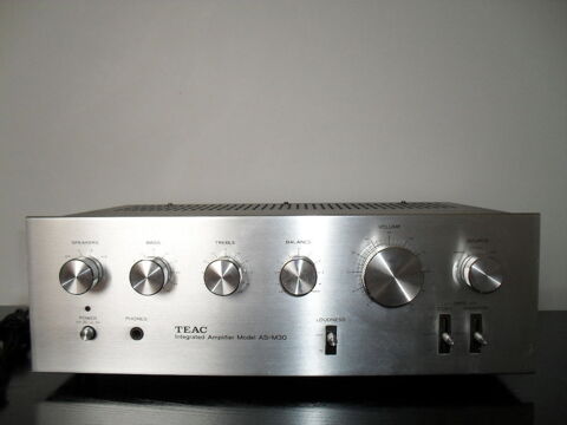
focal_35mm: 35
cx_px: 284
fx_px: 573
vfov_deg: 40.7
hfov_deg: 52.6
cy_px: 212
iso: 200
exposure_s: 1/45
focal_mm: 6.3
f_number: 3.2
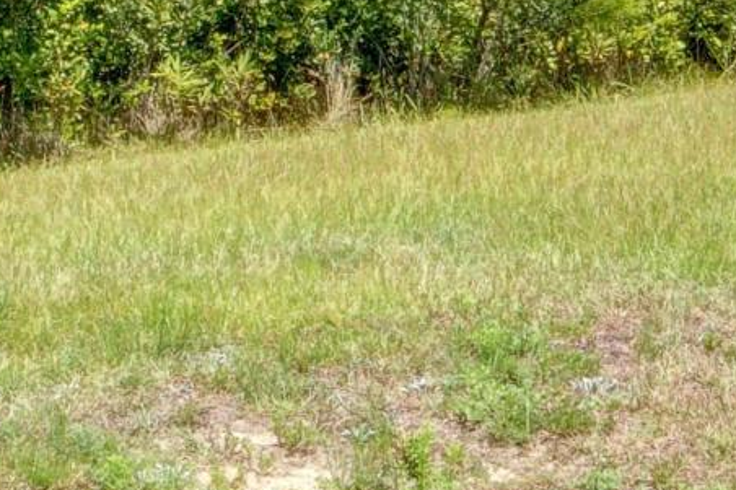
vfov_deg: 10.7
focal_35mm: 126
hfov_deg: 16.2
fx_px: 2575
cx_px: 490
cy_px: -125
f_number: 20
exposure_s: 1/250
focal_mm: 13
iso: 100
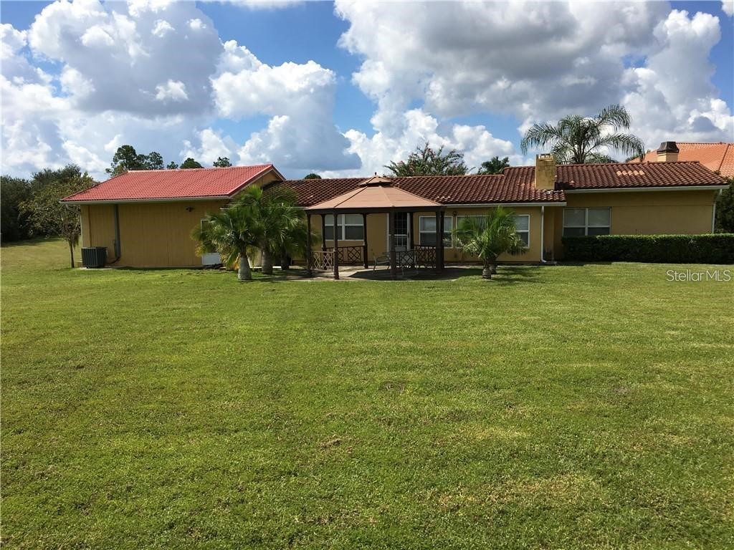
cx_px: 367
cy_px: 275
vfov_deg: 48.2
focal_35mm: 29
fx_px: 615
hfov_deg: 61.7
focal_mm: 4.15
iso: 25
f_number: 2.2
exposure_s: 1/2404
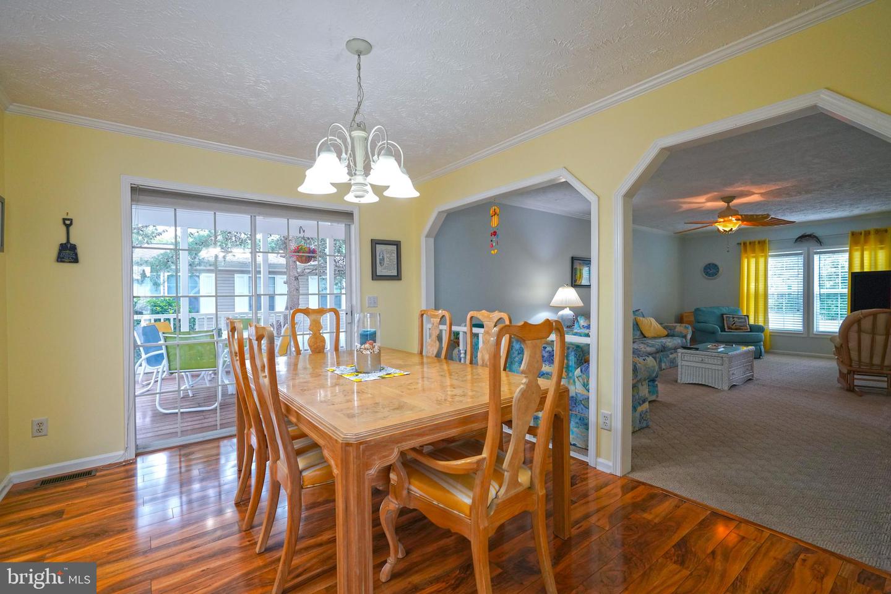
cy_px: 297
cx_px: 446
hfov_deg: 96.7
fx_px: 396
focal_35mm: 16
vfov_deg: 73.7
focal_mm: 16
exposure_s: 1/160
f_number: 4
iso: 1000
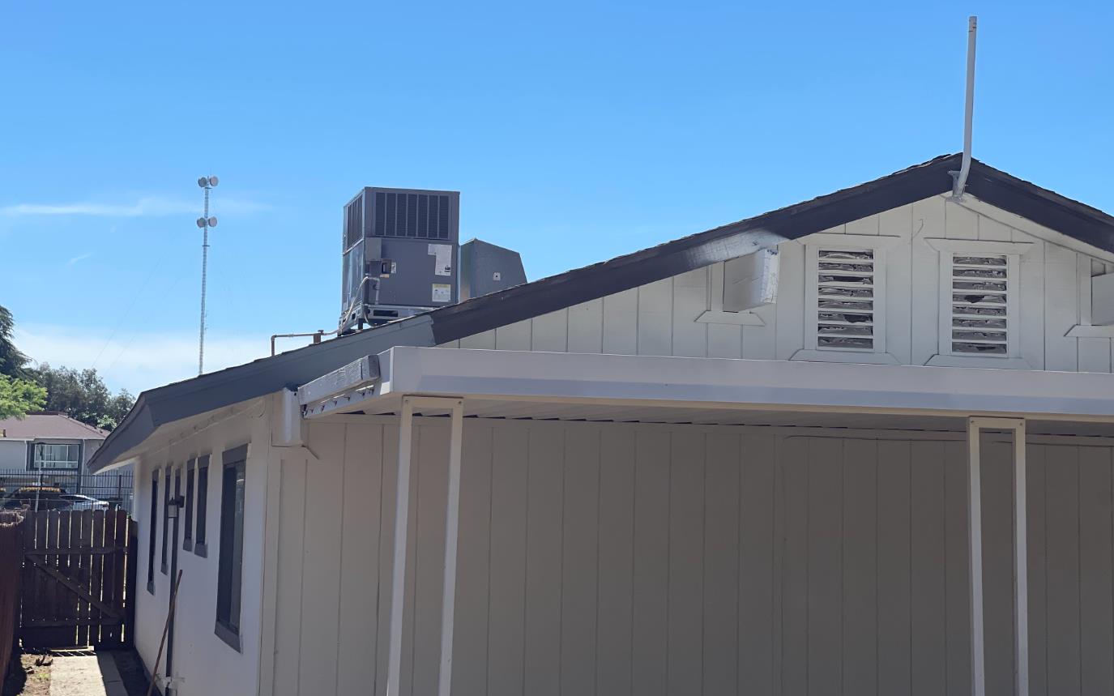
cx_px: 556
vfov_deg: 17.6
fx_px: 2246
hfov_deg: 27.9
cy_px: 325
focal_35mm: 74
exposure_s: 1/1508
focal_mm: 7.5
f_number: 2.2
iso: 20
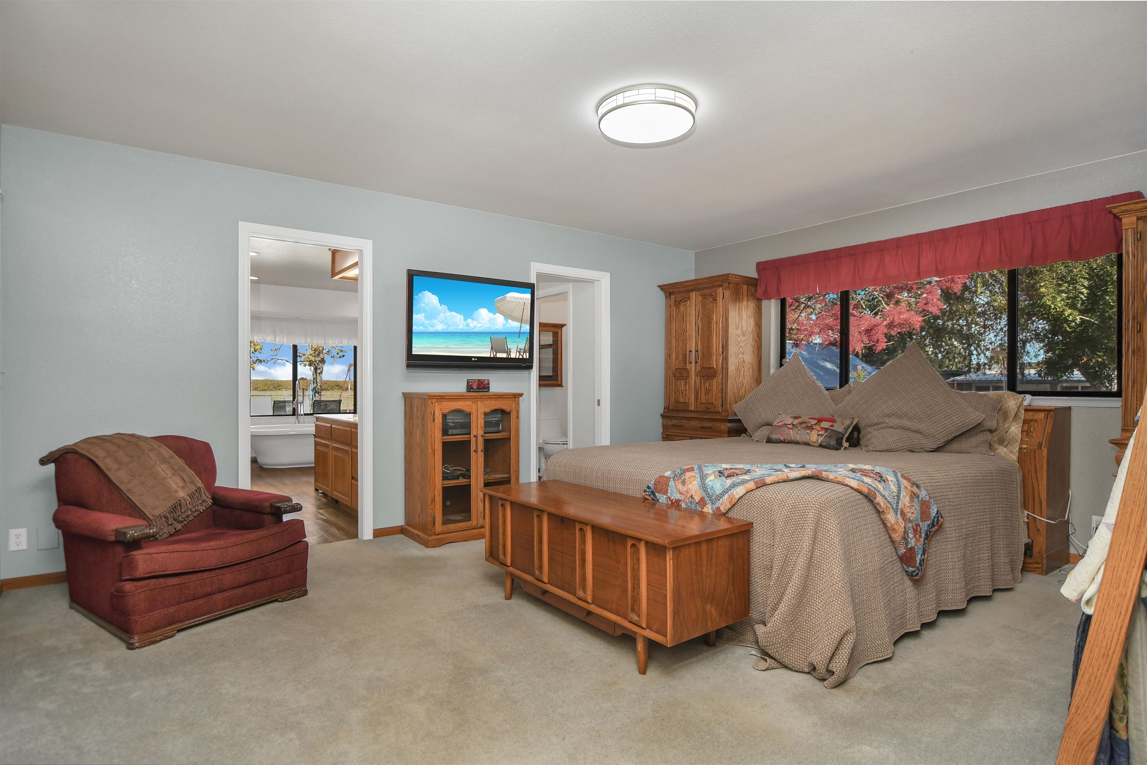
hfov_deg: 100.4
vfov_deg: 77.3
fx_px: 478
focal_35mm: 15
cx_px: 574
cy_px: 382
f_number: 4
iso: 250
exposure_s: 1/125
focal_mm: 10
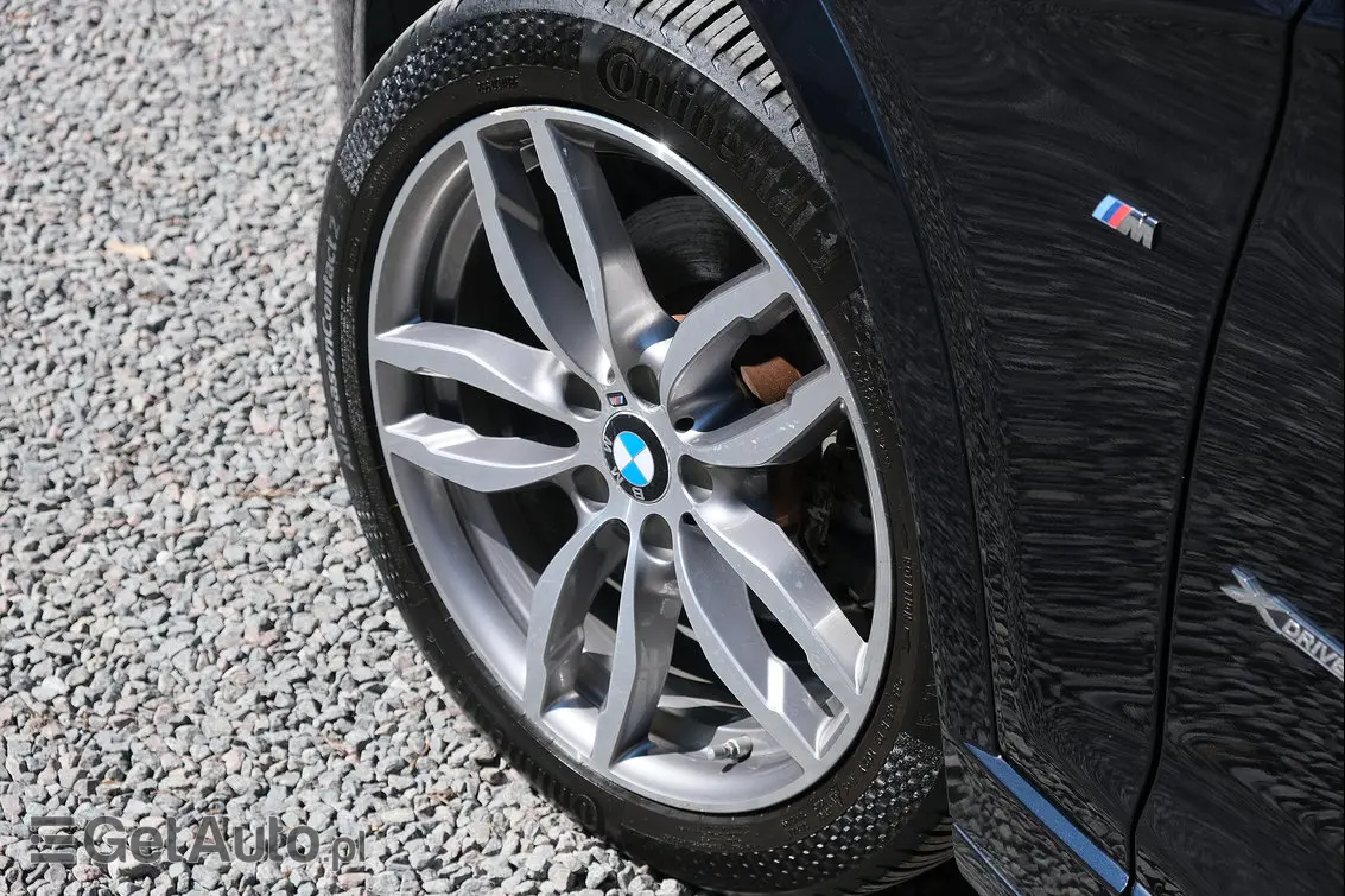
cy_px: 448
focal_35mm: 79
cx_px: 672
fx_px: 2951
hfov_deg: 25.7
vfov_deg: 17.3
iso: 320
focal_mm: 52.7
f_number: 5.6
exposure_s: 1/550
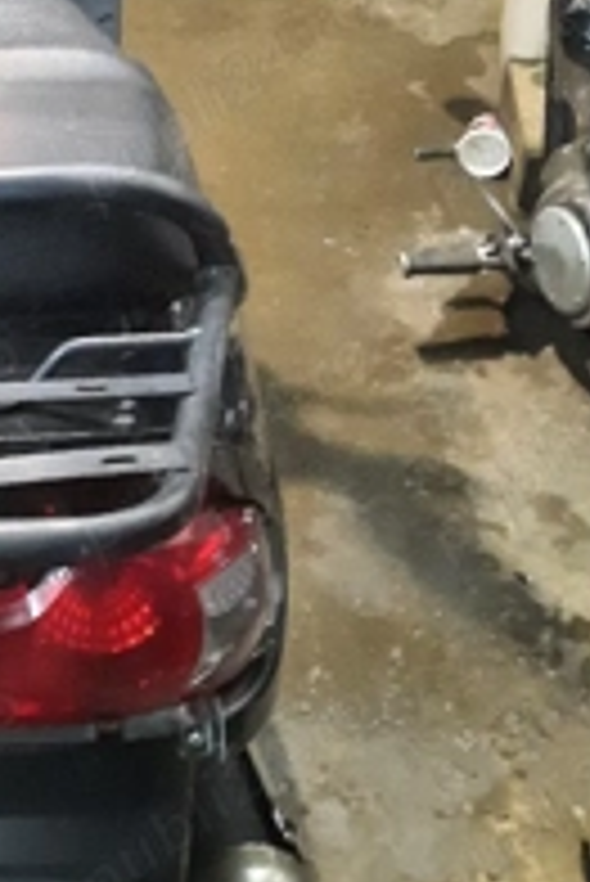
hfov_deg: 24.1
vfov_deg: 36.0
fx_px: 1301
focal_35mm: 53
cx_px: -36
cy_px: 148
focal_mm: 4.6
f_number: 2
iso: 1250
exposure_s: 1/20
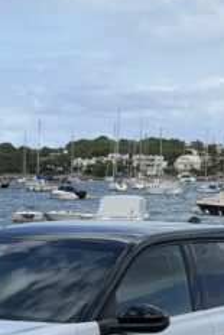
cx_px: 47
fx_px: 1575
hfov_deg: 8.1
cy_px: 278
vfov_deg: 12.1
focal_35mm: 169
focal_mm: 6.76
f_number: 1.78
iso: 64
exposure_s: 1/5587
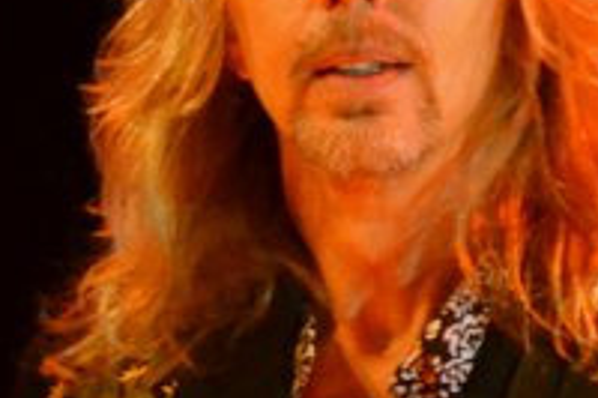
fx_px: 44795
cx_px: -870
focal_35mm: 2699
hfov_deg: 0.8
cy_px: 762
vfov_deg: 0.5
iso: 1600
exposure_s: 1/160
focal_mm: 300
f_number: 5.6
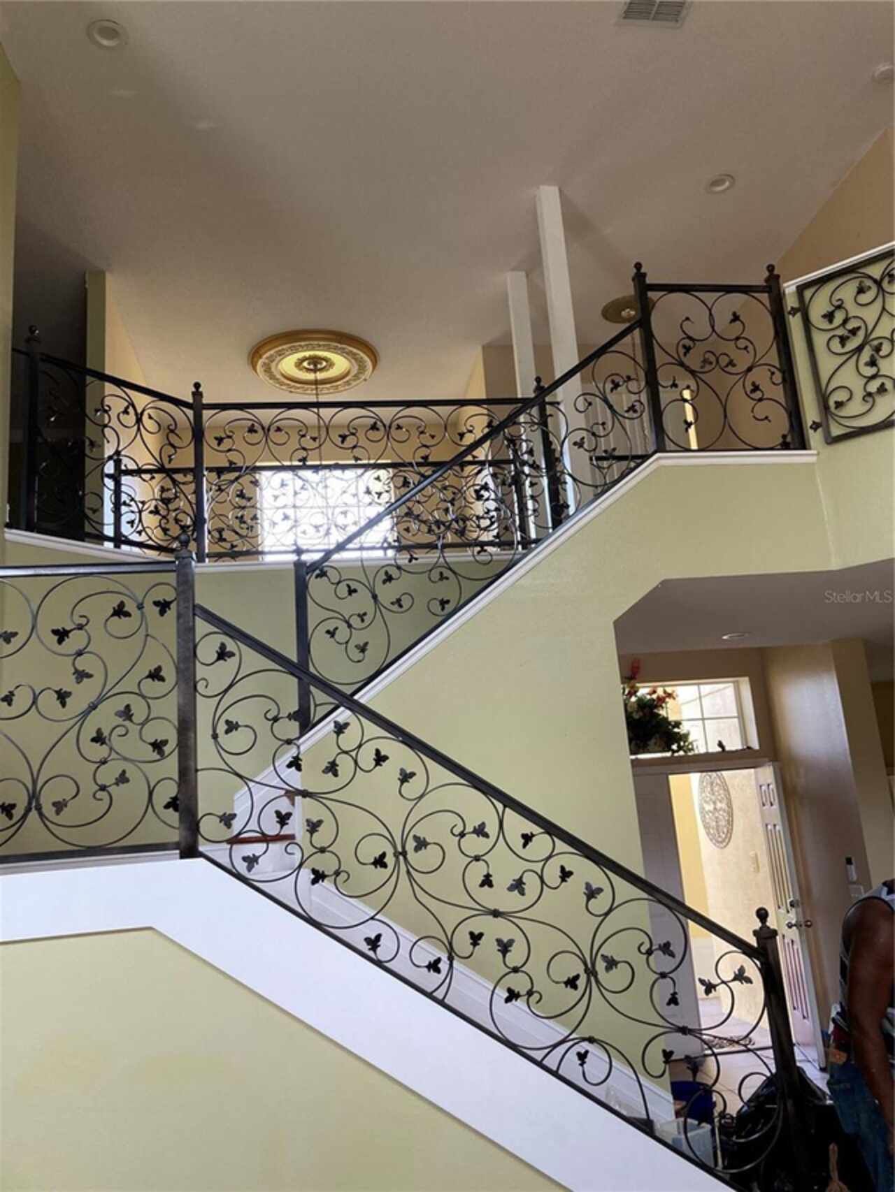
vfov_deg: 63.4
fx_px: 965
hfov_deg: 49.8
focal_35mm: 28
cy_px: 596
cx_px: 448
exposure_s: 1/121
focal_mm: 3.99
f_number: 1.8
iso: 80
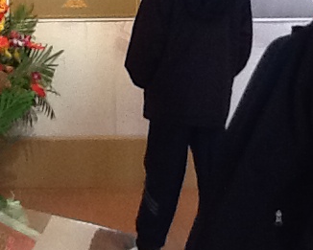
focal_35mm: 92
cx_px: 77
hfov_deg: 20.6
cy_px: 57
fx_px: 853
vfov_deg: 16.6
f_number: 2.4
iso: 200
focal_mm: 2.03
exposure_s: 1/30
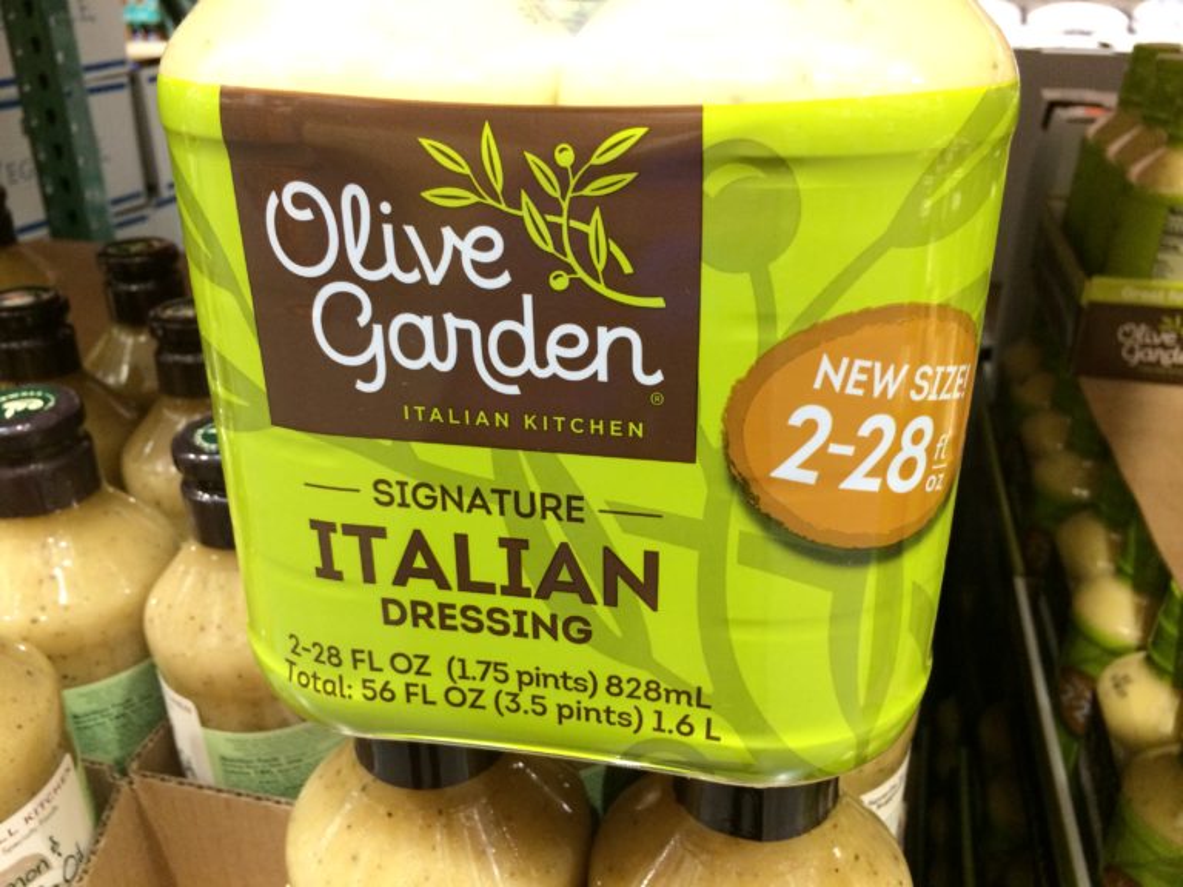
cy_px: 444
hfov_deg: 61.7
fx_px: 991
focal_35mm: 29
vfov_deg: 48.2
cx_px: 592
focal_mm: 4.15
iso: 200
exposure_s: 1/30
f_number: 2.2
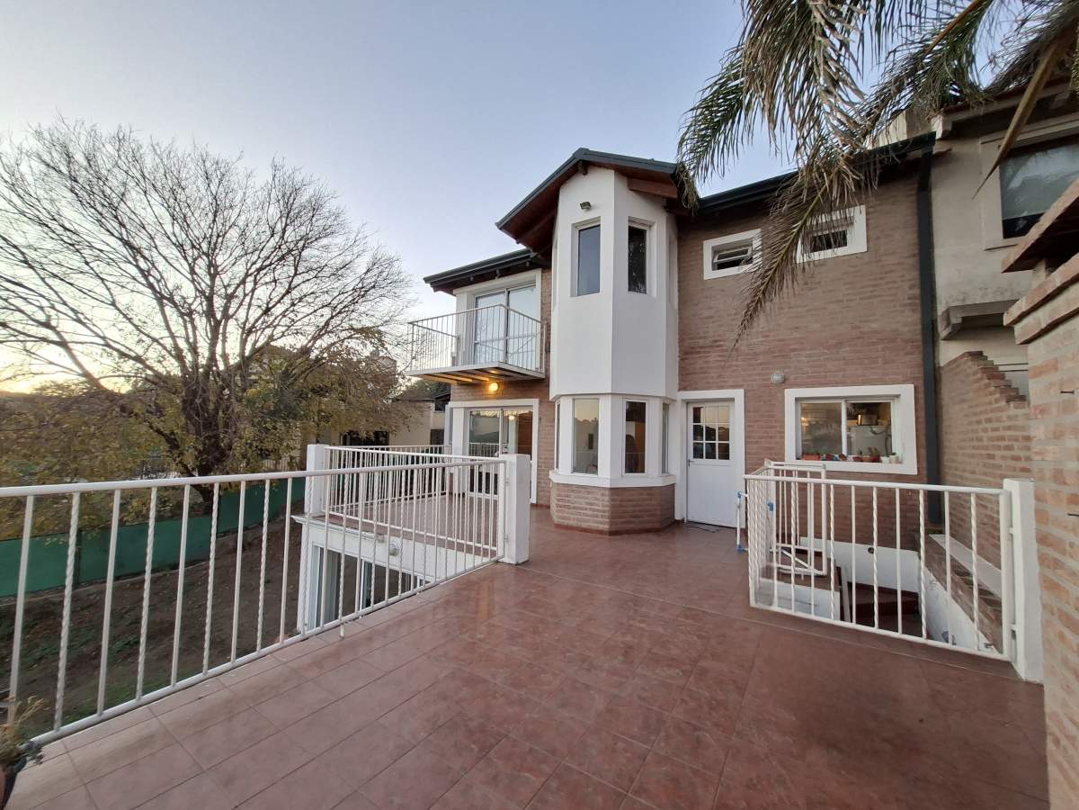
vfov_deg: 89.9
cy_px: 405
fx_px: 405
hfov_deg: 106.2
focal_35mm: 13
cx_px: 540
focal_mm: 1.74
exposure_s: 1/24
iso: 200
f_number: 2.2
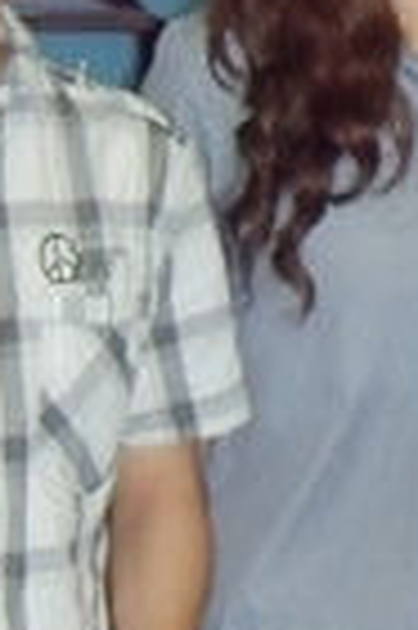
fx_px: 4679
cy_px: 18
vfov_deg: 7.7
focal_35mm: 268
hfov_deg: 5.1
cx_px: 171
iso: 400
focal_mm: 10.2
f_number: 3.8
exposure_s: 1/60
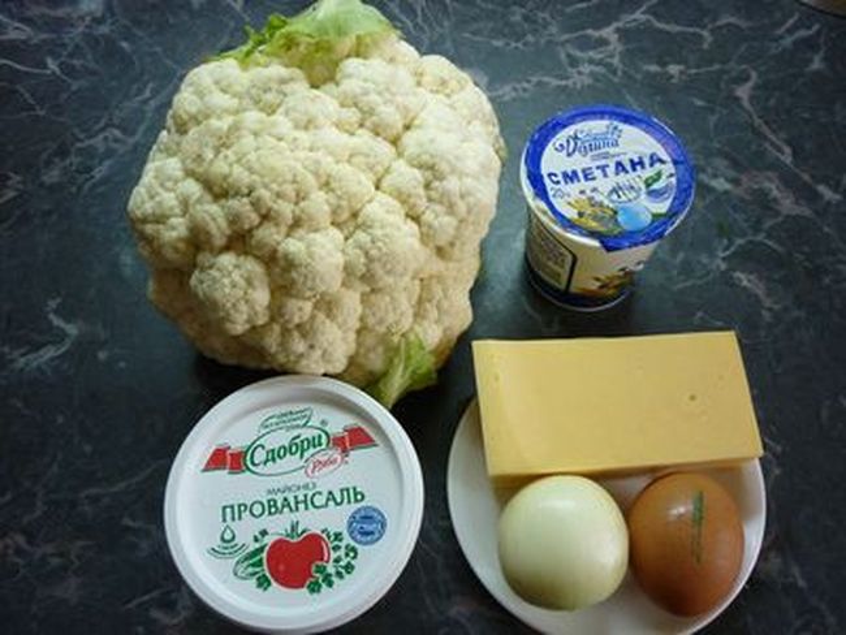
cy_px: 318
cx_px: 423
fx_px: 807
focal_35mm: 33
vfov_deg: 43.0
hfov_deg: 55.3
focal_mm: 5.5
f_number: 2.8
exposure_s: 1/30
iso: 200
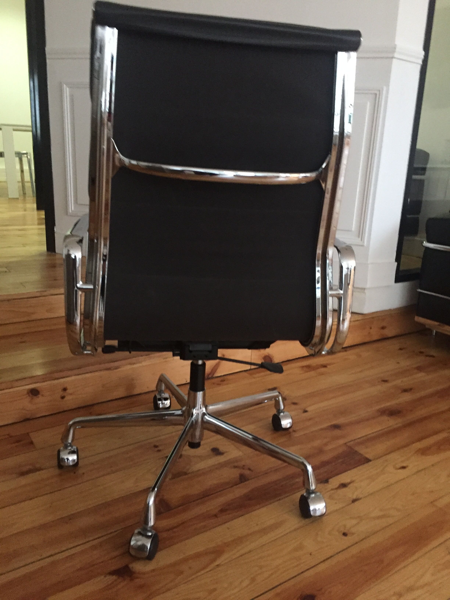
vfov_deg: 61.7
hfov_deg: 48.2
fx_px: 503
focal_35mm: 29
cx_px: 225
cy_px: 300
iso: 320
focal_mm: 4.15
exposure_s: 1/17
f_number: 2.2
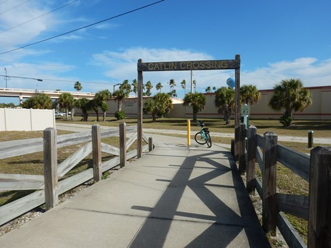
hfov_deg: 71.6
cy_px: 124
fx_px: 229
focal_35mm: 24
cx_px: 166
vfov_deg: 56.8
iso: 125
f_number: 4.1
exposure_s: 1/1250
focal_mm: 4.3
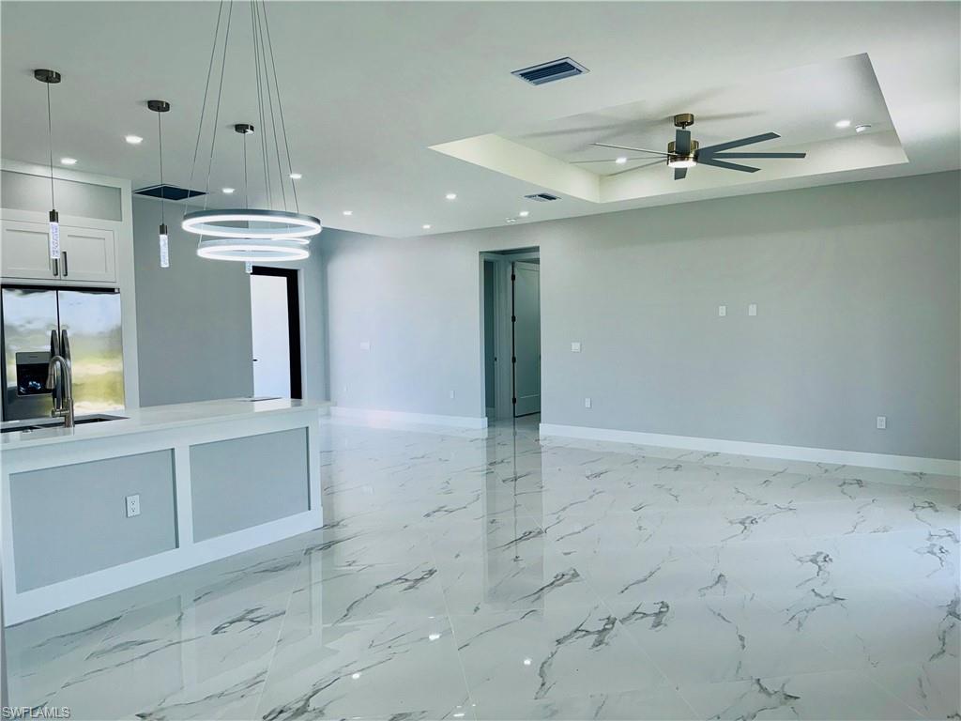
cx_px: 480
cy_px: 360
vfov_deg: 56.8
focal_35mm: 24
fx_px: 666
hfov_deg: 71.6
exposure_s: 1/440
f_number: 1.78
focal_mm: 6.76
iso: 100
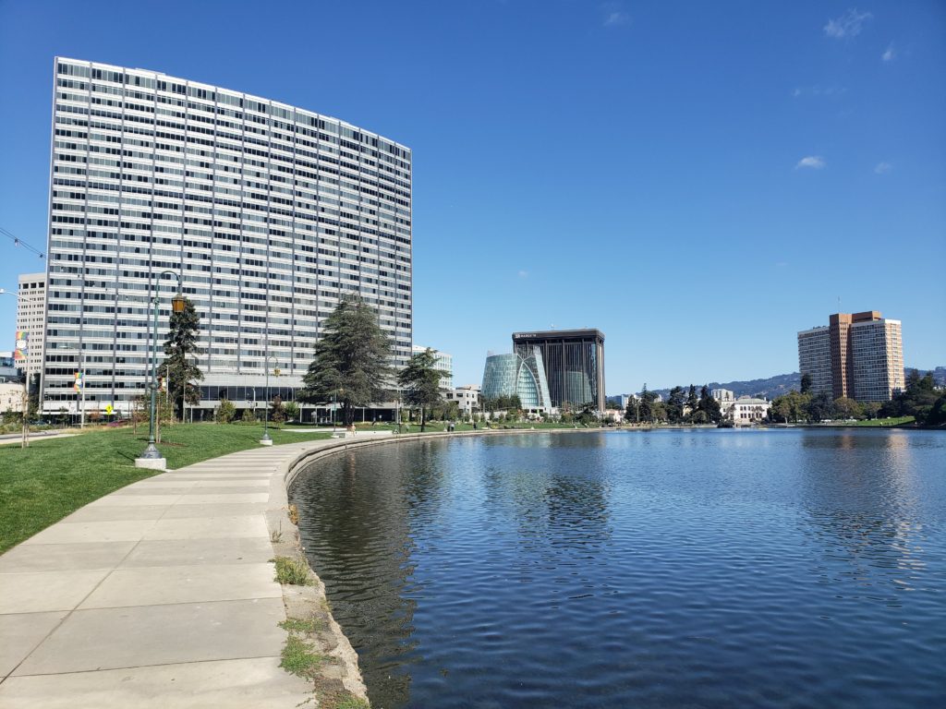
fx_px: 711
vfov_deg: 53.1
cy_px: 354
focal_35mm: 26
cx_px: 473
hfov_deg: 67.3
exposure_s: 1/1457
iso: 50
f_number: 2.4
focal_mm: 4.3
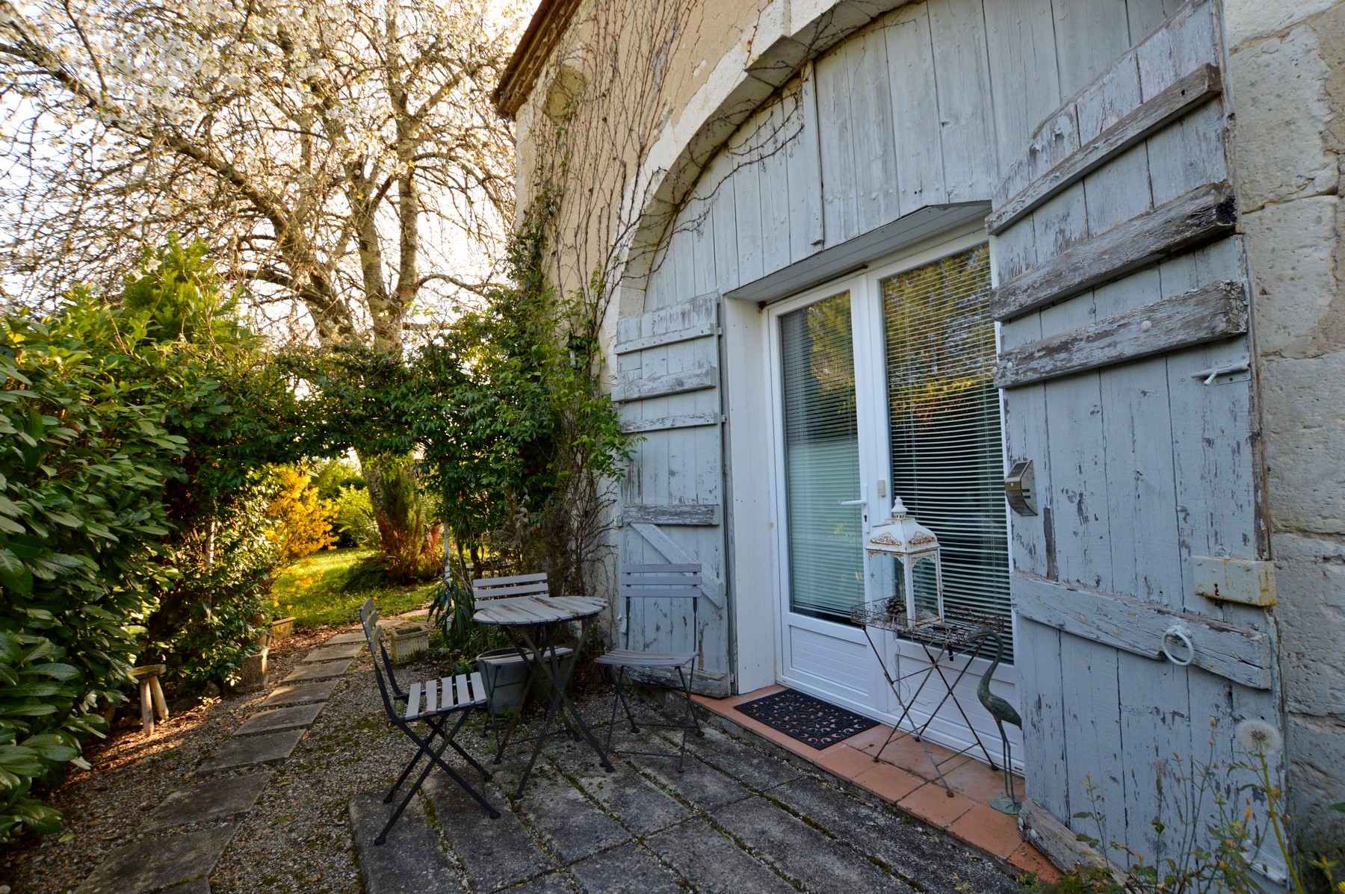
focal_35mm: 15
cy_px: 447
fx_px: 560
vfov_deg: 77.2
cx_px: 672
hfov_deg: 100.4
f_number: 5.6
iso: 320
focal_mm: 10
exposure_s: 1/125
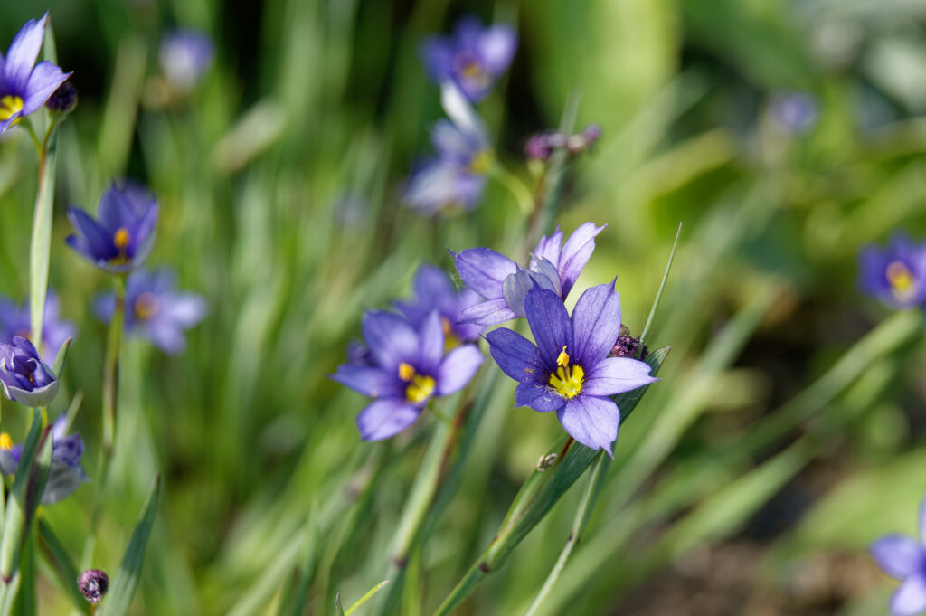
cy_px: 308
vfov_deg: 16.5
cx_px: 463
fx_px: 2120
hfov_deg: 24.6
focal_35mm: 82
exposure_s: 1/125
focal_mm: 55
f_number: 9
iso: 200
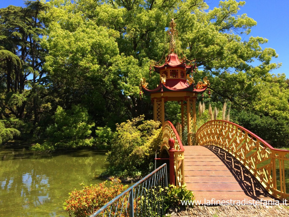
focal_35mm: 29
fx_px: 242
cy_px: 108
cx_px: 144
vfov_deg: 48.2
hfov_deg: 61.7
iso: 32
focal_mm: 4.15
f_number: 2.2
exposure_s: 1/1053
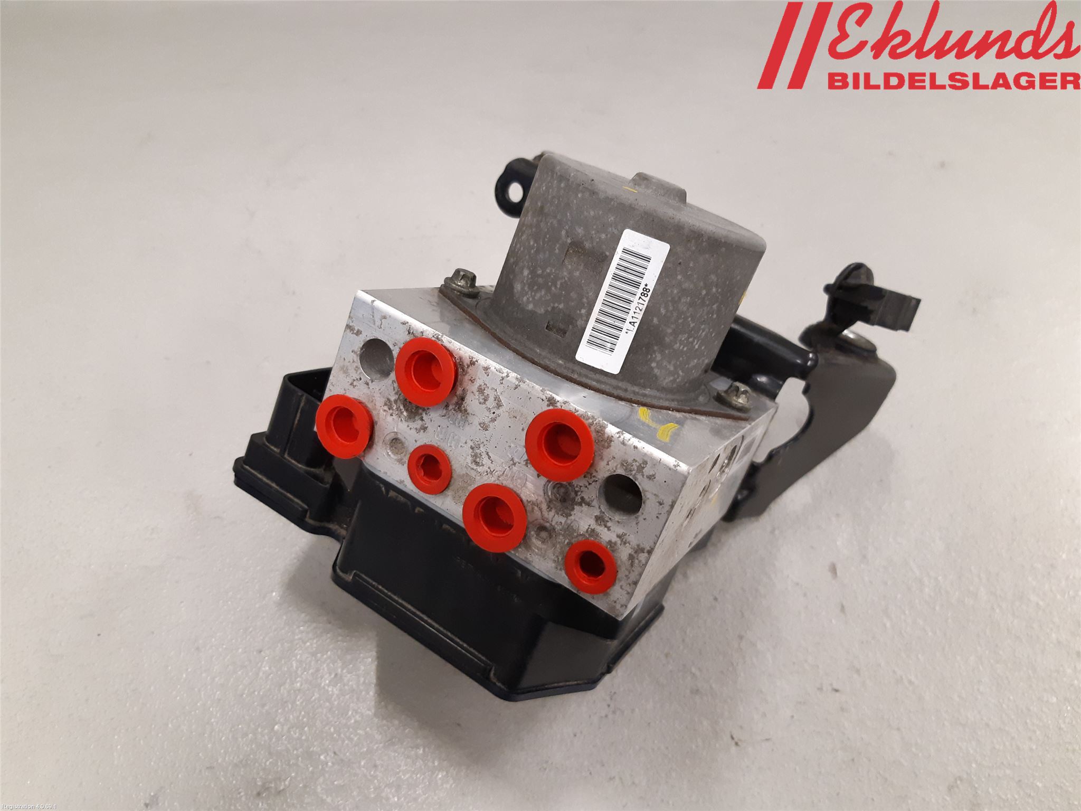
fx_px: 812
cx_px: 540
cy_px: 406
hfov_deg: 67.3
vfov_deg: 53.1
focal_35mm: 26
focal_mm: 3.93
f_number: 1.7
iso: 250
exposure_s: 1/50
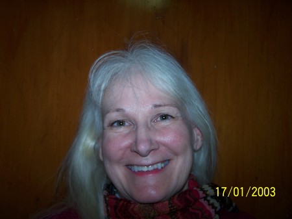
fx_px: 320
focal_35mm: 38
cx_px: 146
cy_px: 110
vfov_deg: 37.7
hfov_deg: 49.0
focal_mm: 6.3
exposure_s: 1/60
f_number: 2.8
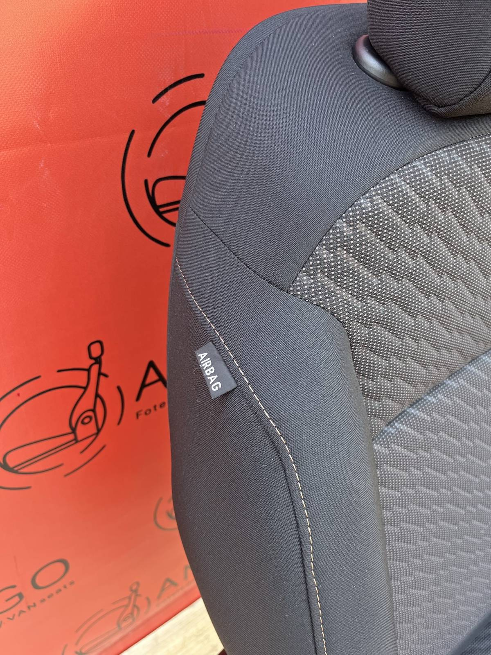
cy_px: 328
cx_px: 246
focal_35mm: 26
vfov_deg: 67.3
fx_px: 492
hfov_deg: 53.1
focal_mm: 5.1
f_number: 1.6
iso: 80
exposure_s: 1/122
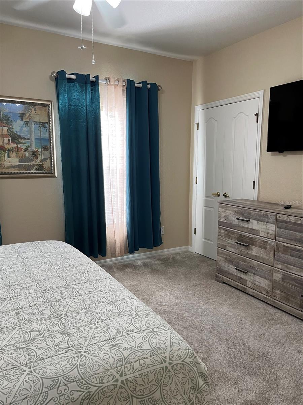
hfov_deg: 53.1
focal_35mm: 26
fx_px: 303
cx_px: 152
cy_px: 202
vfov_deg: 67.3
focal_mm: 5.1
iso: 80
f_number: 1.6
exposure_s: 1/60
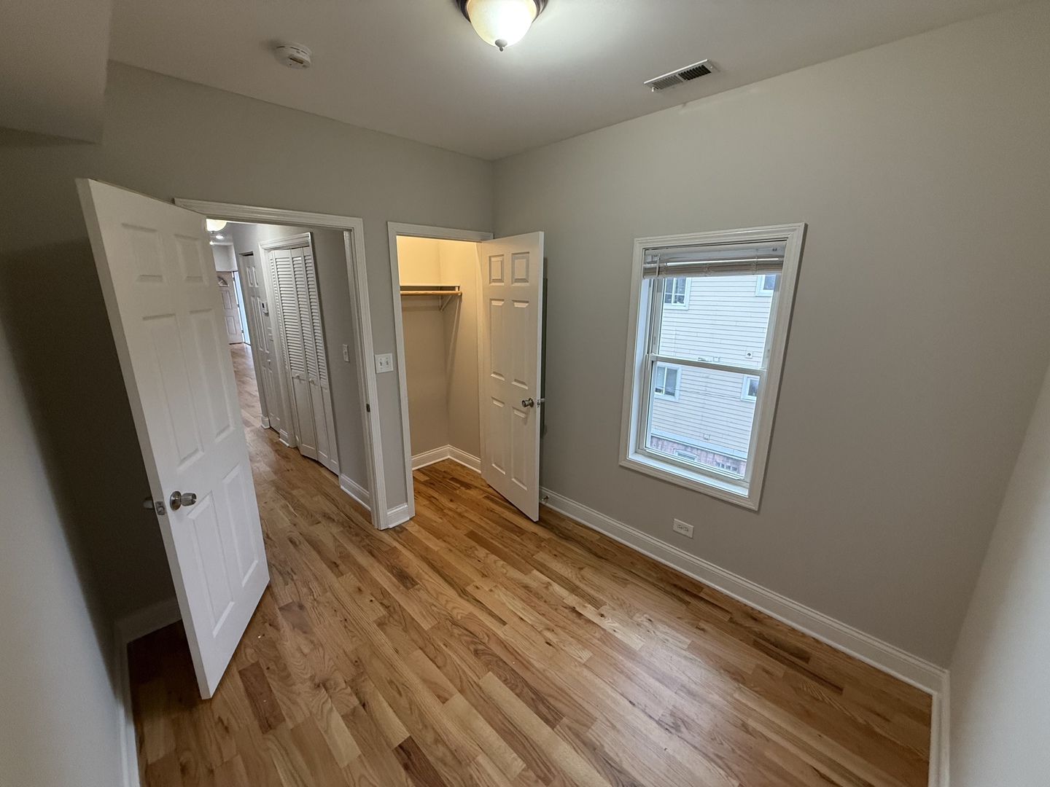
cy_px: 394
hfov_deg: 102.1
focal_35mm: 14
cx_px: 525
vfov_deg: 85.7
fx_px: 425
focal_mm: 2.22
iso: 250
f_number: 2.2
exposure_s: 1/120
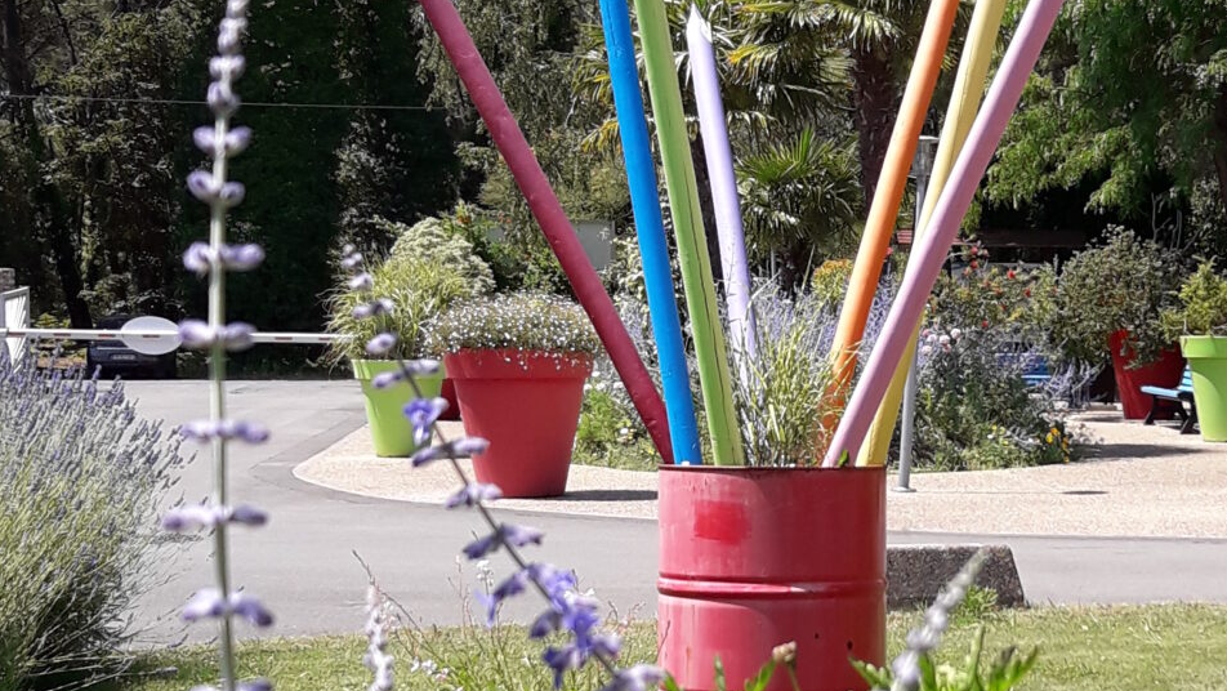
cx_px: 978
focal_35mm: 82
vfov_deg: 14.7
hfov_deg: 25.5
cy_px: 429
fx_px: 2668
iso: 40
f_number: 1.9
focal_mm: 3.7
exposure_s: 1/1017
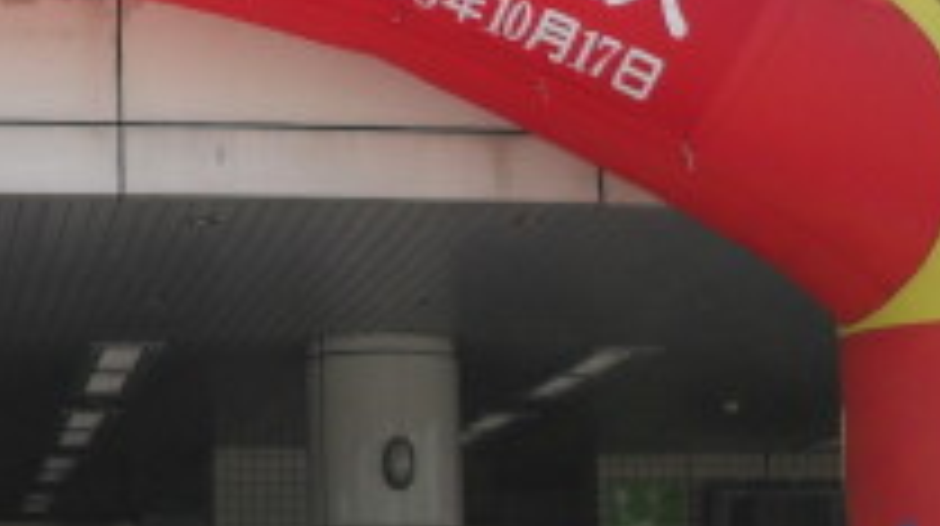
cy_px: -49
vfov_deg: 10.2
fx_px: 2913
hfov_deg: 17.4
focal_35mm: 117
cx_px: -234
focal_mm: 6.2
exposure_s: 1/90
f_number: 8.9
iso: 100
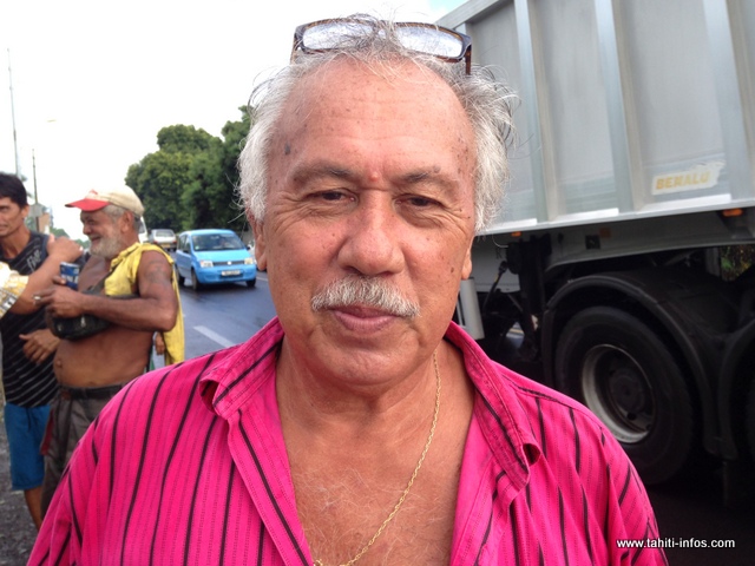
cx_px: 378
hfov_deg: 55.4
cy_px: 283
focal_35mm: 33
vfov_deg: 42.9
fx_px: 720
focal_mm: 4.12
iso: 50
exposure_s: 1/317
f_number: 2.4
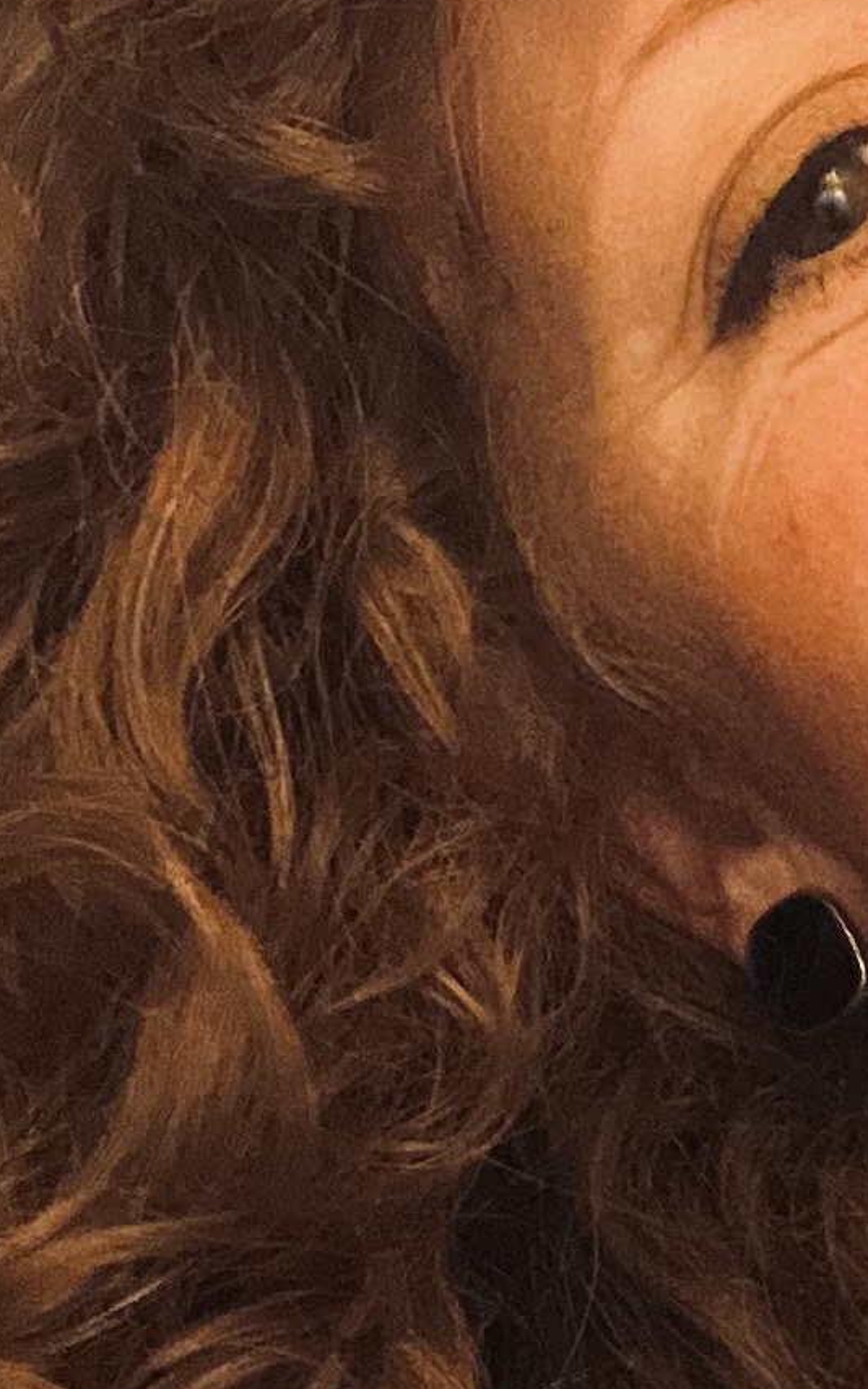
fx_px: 4351
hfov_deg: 11.0
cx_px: 1248
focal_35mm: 115
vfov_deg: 18.0
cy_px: 1108
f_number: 2.2
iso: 500
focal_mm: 2.71
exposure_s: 1/25
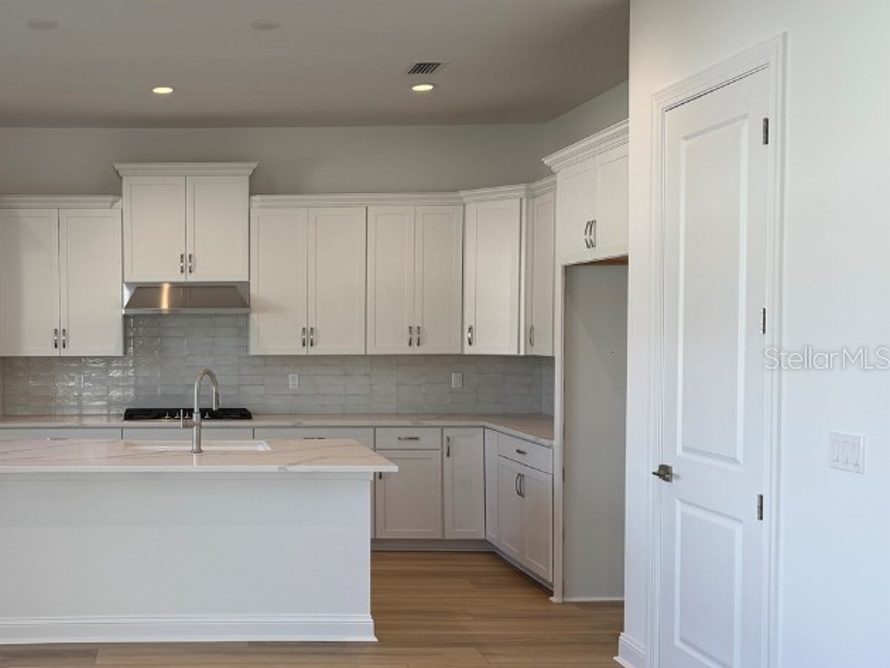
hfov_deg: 45.4
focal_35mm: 39
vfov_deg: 36.8
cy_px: 357
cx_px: 174
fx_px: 1003
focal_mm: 6.76
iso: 100
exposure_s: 1/282
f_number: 1.78
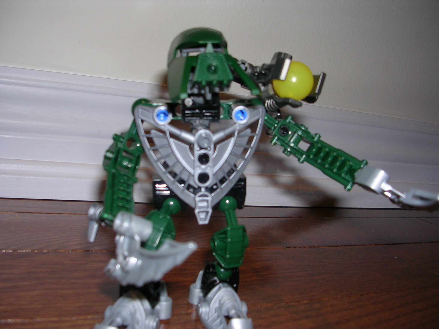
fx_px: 482
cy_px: 164
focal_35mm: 38
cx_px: 220
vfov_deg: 37.7
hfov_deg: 49.0
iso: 50
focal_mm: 5.8
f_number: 2.8
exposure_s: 1/60.1
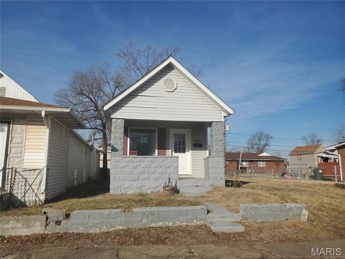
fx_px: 259
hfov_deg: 67.3
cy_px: 130
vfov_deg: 53.1
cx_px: 172
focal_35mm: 26
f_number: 2.4
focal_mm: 4.3
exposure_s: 1/2524
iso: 50
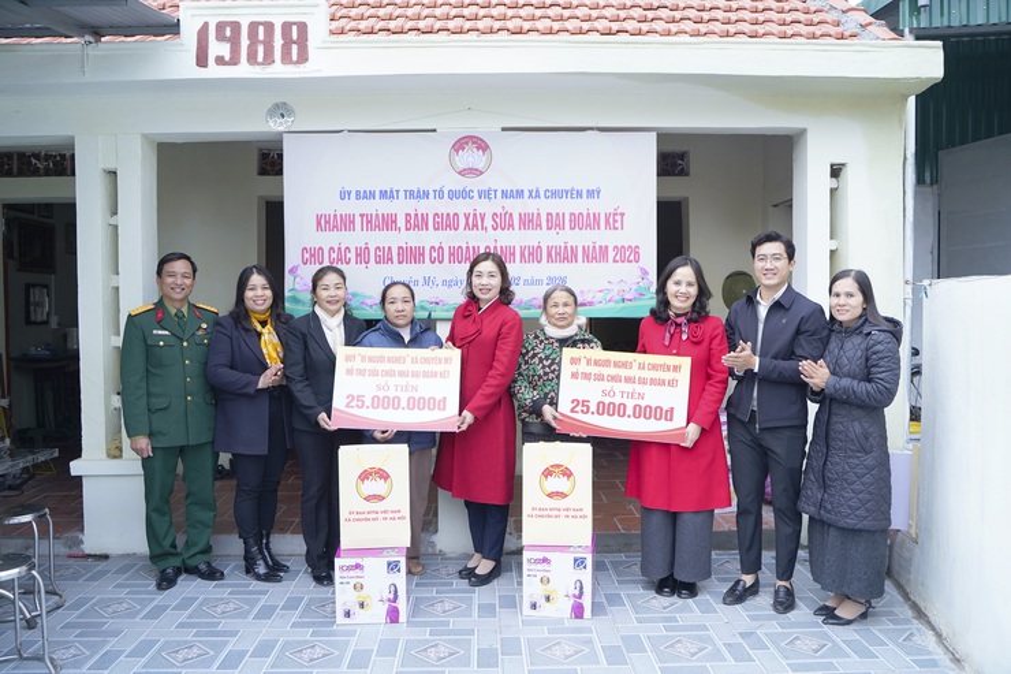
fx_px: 814
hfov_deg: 63.7
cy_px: 337
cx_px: 506
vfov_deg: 44.9
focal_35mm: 29
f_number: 4
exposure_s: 1/200
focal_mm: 29
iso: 320
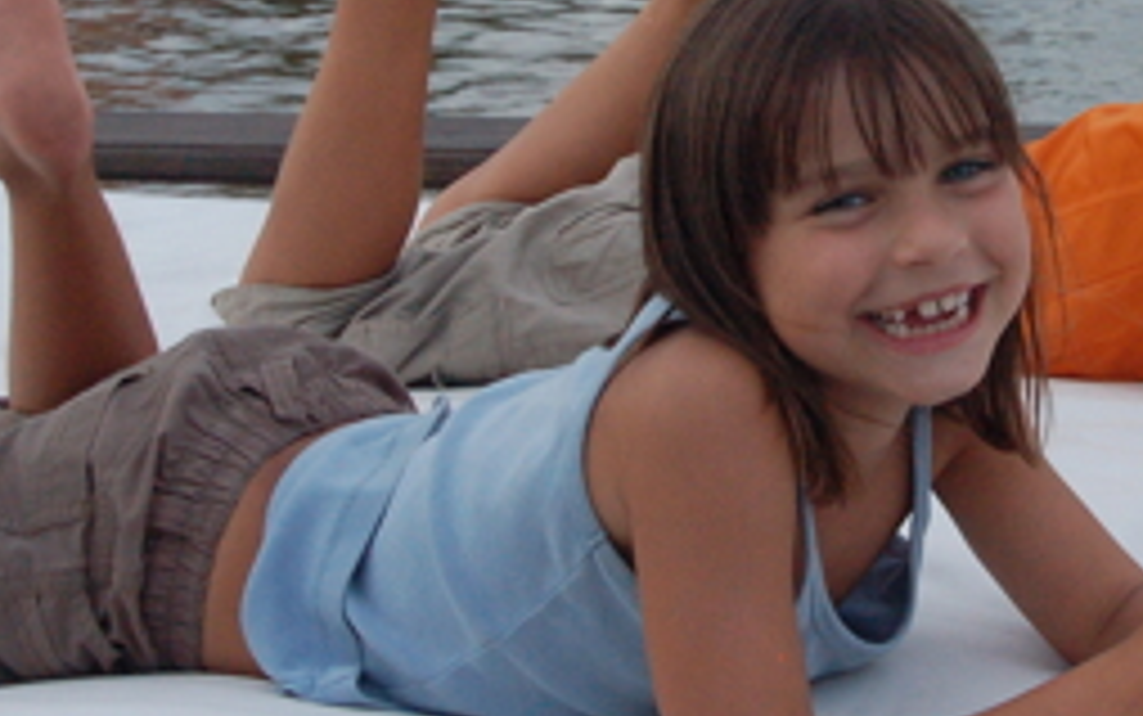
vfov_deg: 12.3
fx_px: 3303
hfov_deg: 19.5
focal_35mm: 106
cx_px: 846
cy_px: 86
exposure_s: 1/125
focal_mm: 32
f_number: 9
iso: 1600
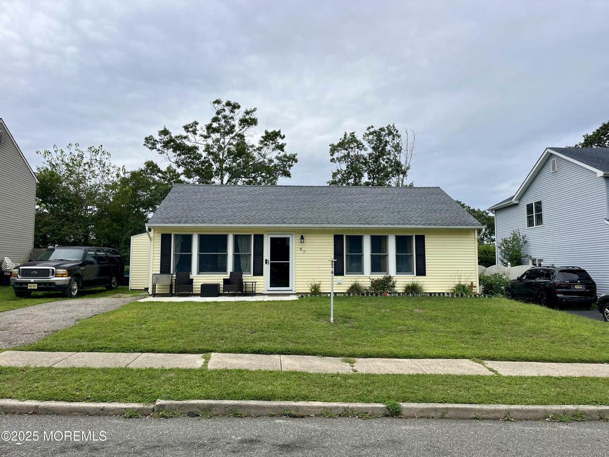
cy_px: 228
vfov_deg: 53.1
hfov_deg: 67.3
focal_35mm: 26
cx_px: 304
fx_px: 457
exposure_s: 1/1623
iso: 50
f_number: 1.6
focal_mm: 5.1
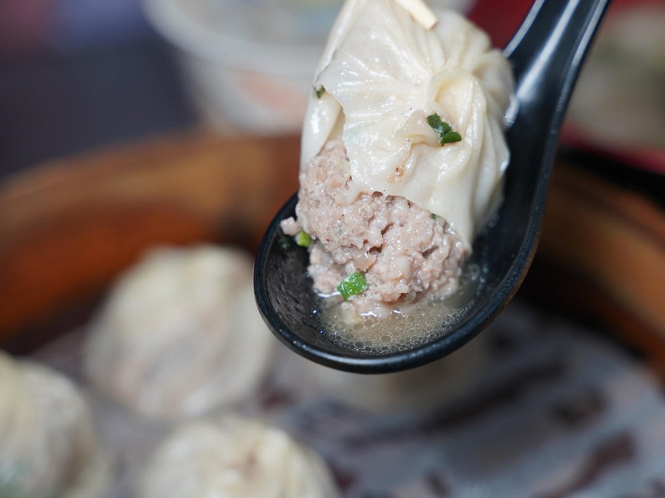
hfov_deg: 23.8
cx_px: 375
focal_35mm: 82
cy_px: 250
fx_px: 1575
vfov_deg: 18.0
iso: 400
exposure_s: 1/80
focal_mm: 75
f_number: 4
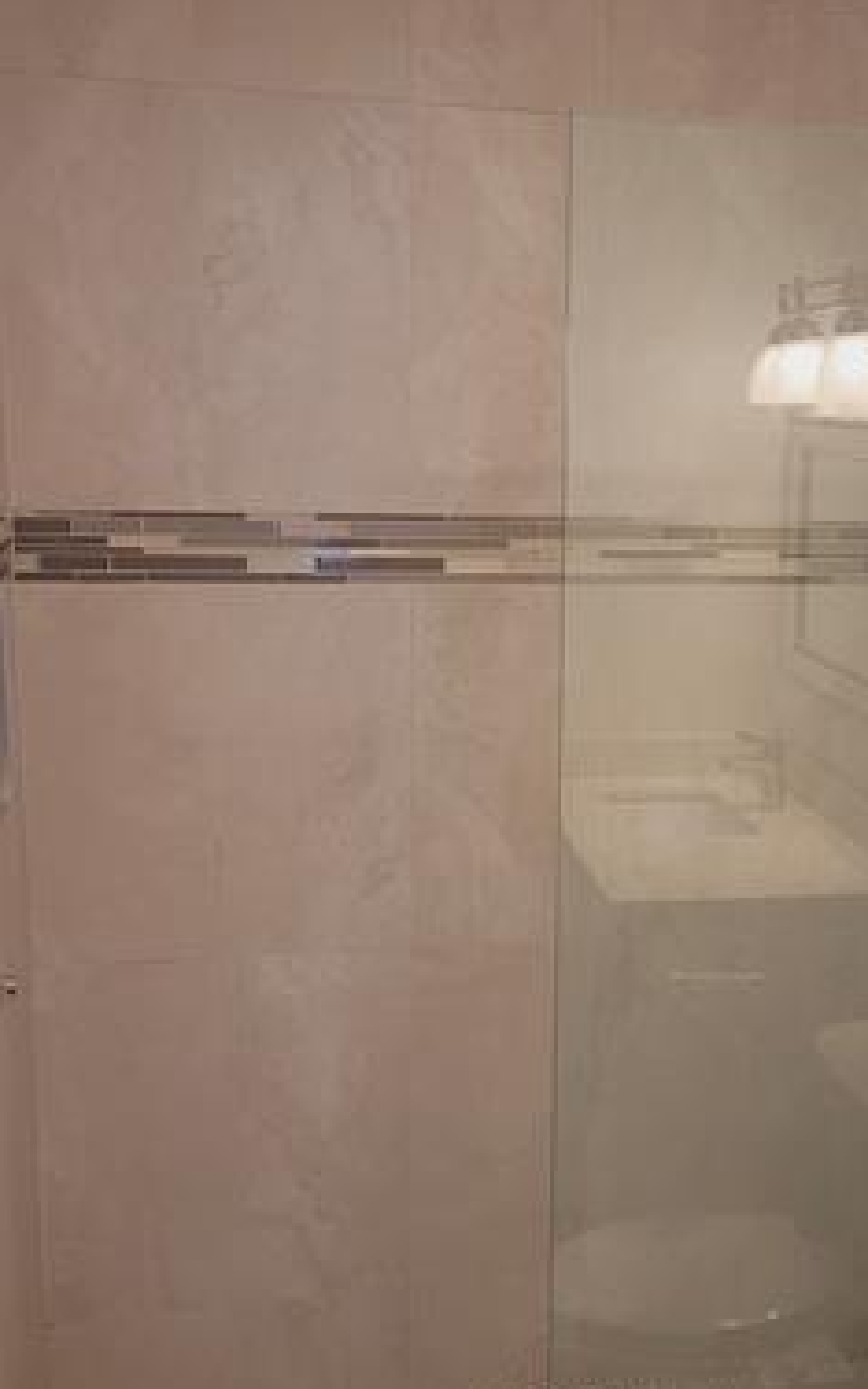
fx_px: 1665
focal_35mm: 44
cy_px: 743
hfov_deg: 28.8
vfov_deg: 45.2
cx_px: 650
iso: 125
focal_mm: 5.4
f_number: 1.8
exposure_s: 1/120
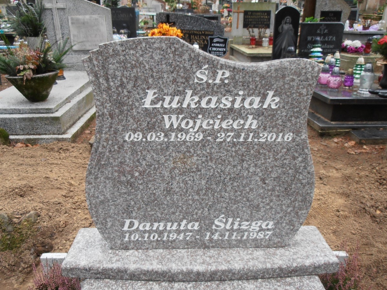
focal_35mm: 29
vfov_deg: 48.2
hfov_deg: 61.7
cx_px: 191
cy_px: 144
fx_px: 324
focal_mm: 4.2
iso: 80
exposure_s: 1/60
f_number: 3
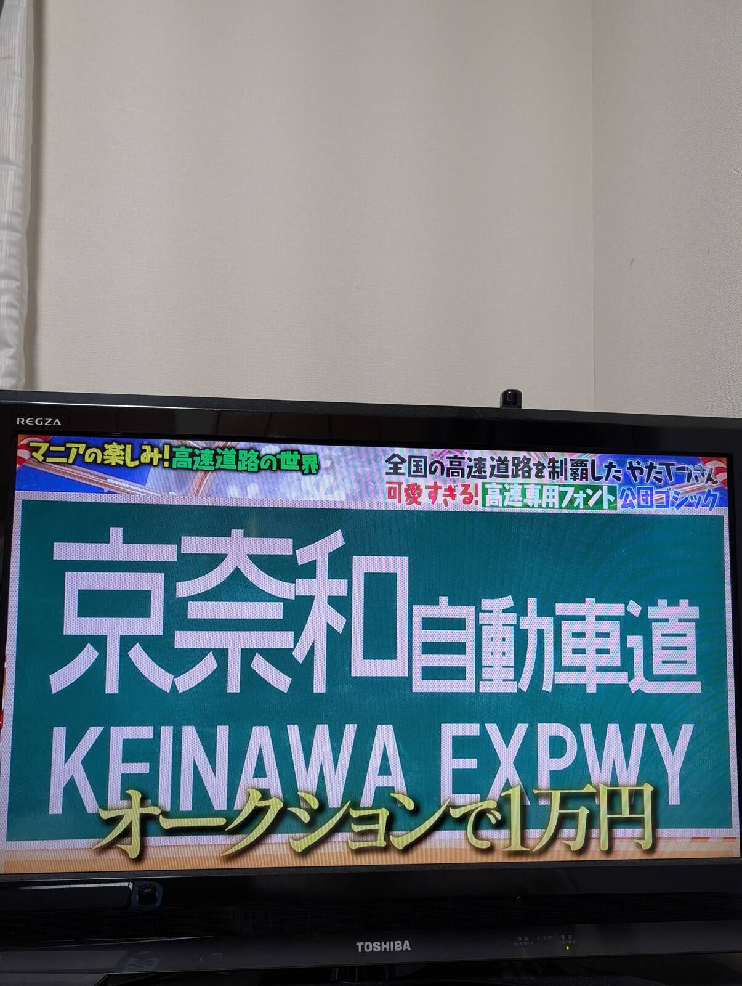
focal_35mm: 24
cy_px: 493
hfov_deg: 56.9
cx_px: 371
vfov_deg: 71.5
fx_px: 684
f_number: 1.68
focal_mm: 6.9
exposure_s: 1/120
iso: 509
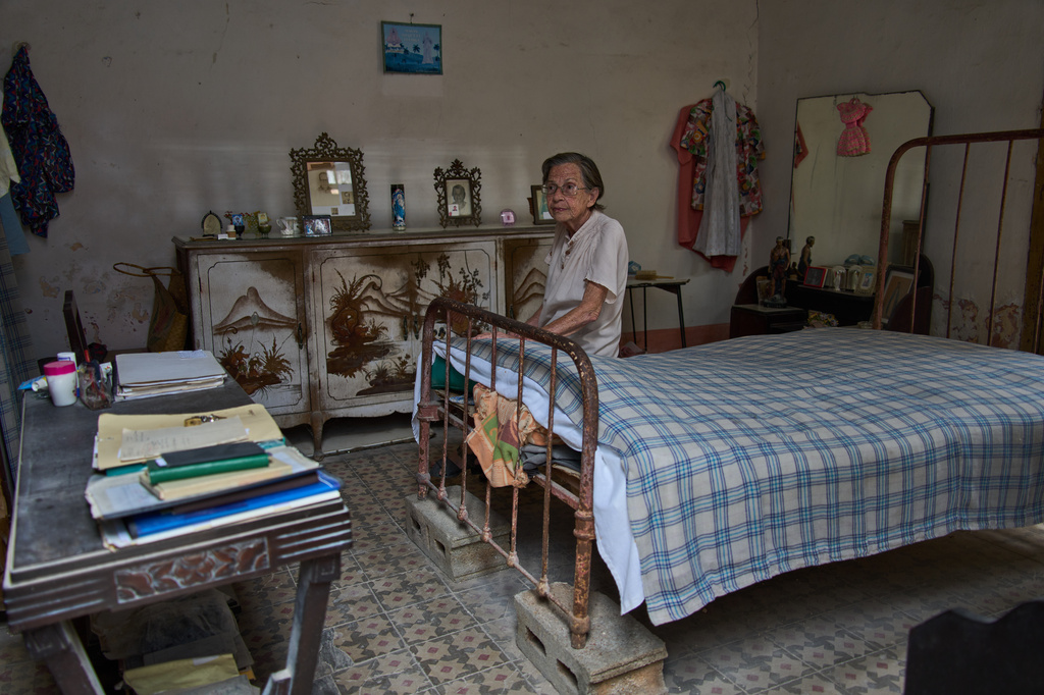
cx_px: 522
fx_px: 899
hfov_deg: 60.3
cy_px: 348
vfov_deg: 42.3
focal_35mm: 31
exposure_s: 1/80
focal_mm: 31
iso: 100
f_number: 2.8
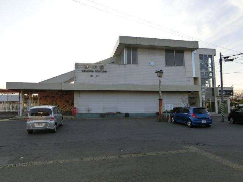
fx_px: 175
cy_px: 91
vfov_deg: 54.9
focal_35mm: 25
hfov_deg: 69.4
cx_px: 122
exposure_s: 1/500
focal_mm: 4.5
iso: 80
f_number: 3.5
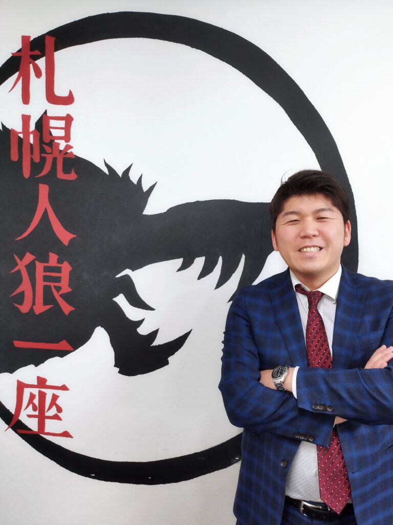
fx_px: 409
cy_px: 262
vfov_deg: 65.3
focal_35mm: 27
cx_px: 196
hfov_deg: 51.4
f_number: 1.79
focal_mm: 4.7
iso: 159
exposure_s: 1/50
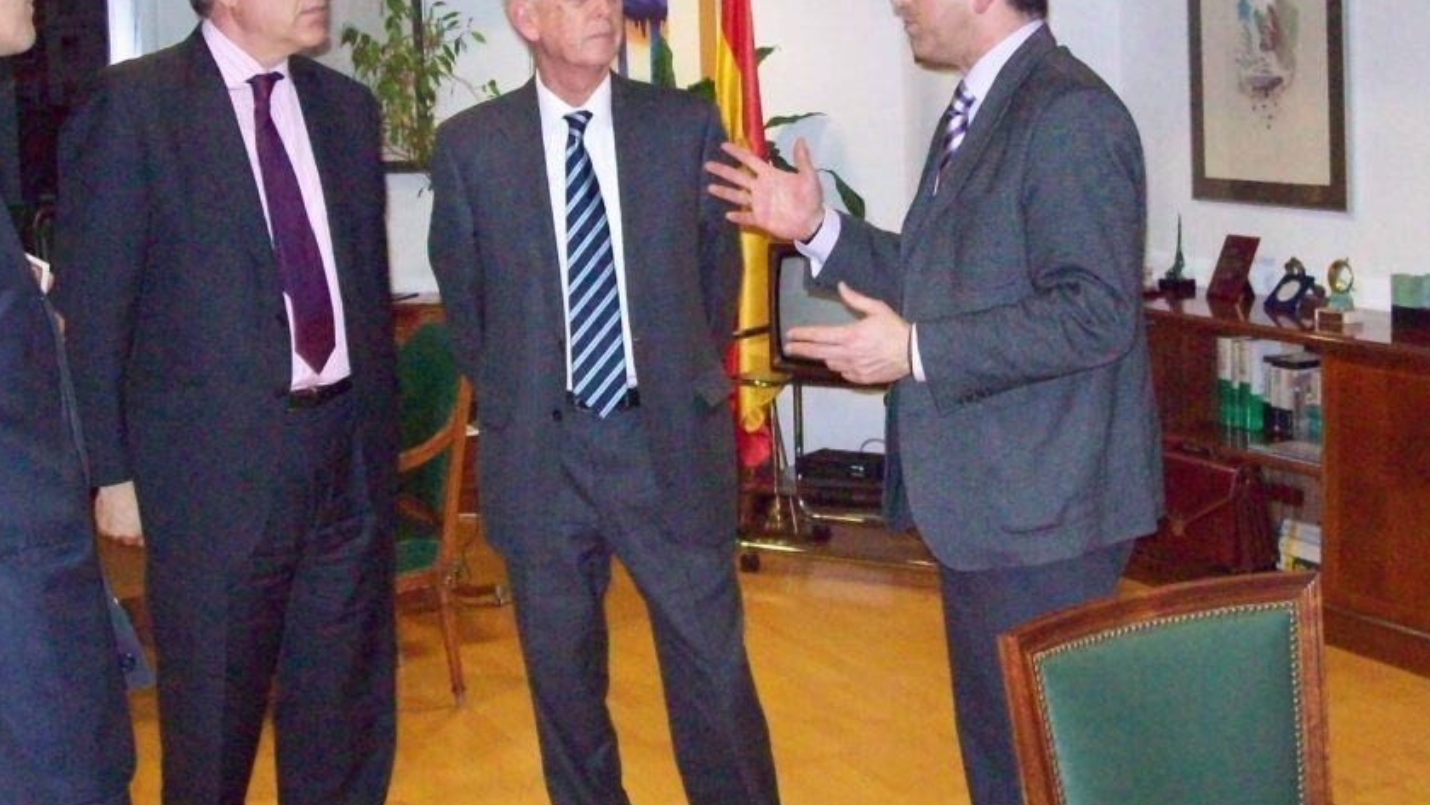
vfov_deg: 21.3
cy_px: 216
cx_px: 718
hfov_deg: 37.2
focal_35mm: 56
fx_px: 2124
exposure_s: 1/147
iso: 800
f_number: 3
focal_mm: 7.6
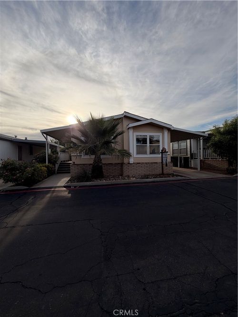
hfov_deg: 85.7
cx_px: 119
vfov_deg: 102.1
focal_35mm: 14
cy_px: 158
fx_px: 128
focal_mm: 2.22
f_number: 2.2
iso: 20
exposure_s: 1/1017
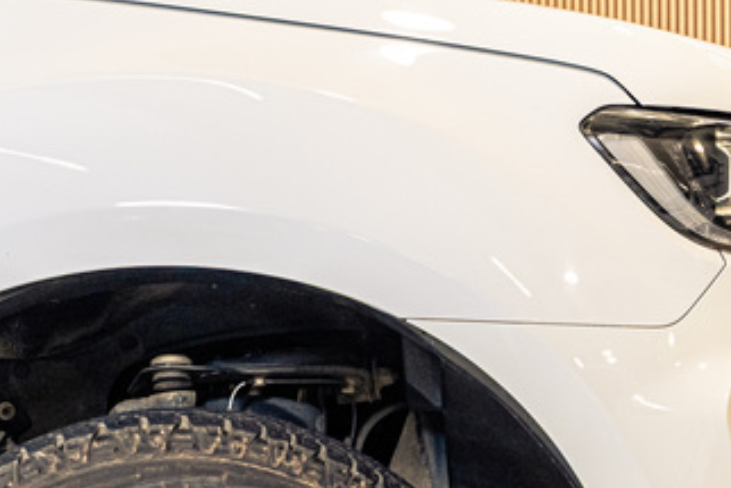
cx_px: 491
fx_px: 2580
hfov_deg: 16.1
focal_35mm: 127
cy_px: 372
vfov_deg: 10.8
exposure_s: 1/125
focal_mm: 40
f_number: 4.5
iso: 640
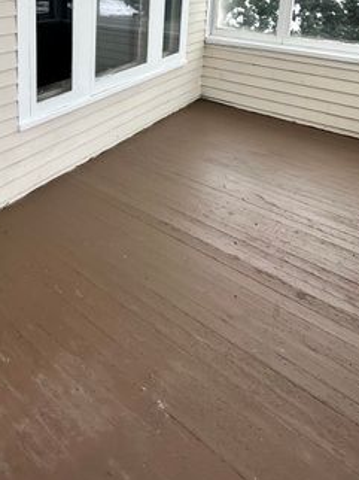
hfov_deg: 44.1
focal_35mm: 29
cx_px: 39
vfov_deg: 53.4
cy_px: 41
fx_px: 402
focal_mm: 2.22
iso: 40
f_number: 2.2
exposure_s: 1/119
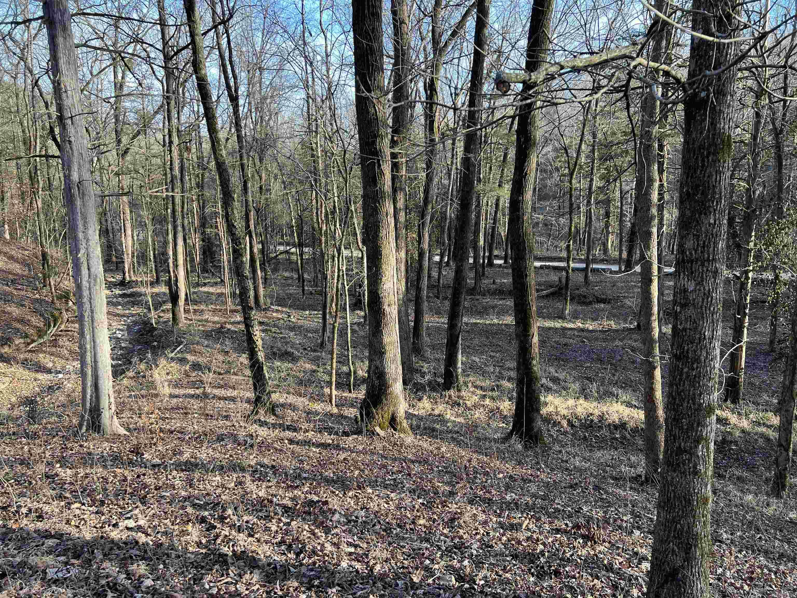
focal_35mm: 26
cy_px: 299
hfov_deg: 67.3
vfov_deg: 53.1
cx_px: 398
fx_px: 599
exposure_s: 1/250
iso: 50
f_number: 1.5
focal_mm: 5.7
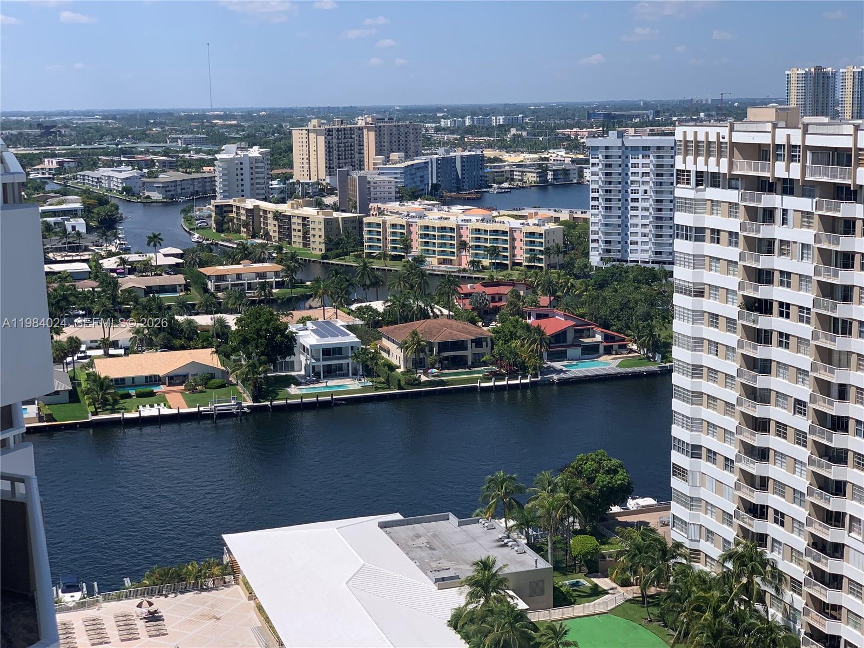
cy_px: 324
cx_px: 432
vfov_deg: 28.0
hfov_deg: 36.8
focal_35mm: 52
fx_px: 1298
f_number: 2.4
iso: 16
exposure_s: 1/1712
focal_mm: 6
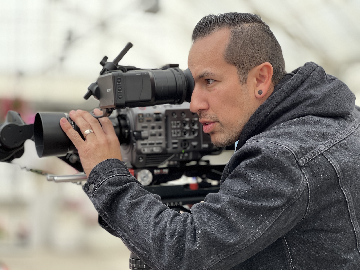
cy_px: 135
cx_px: 180
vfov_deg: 19.1
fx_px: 801
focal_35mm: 77
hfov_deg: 25.3
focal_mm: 9
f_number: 2.8
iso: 100
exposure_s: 1/121
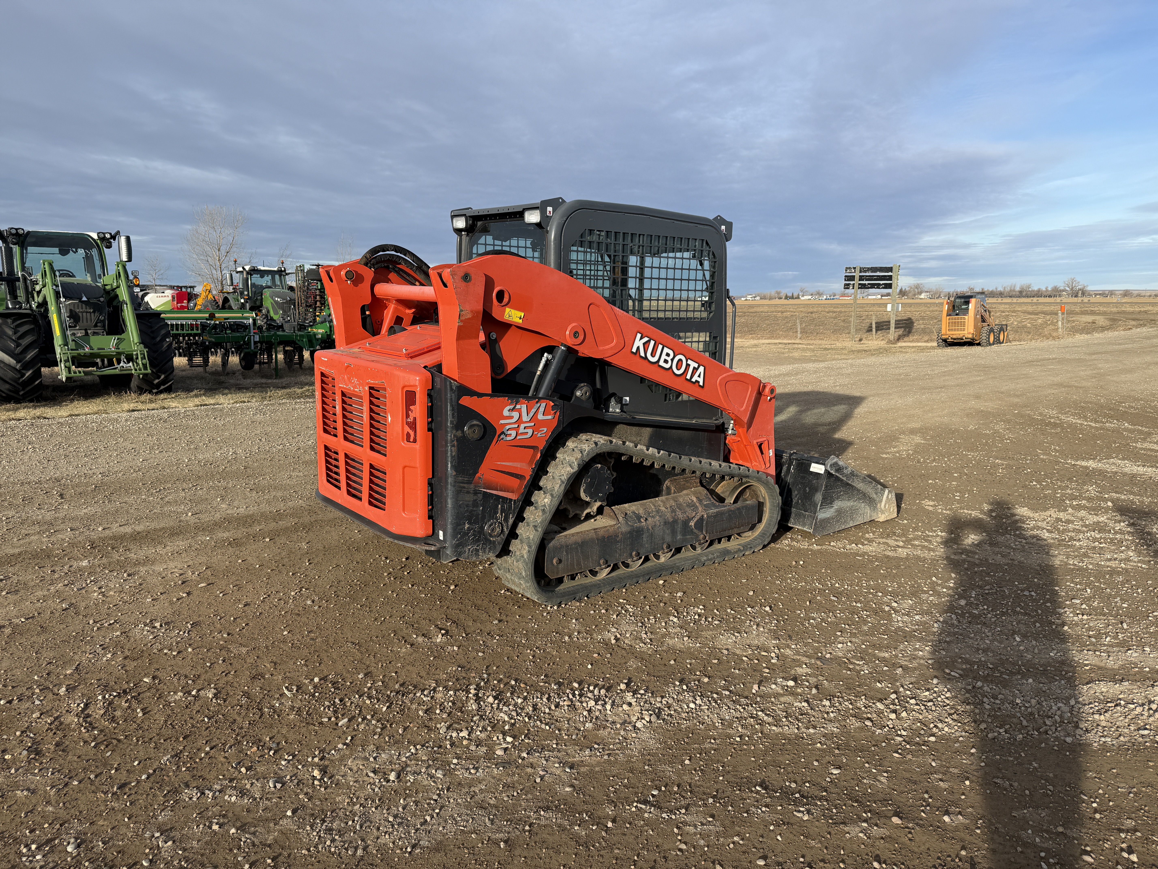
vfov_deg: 56.8
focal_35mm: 24
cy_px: 434
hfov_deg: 71.6
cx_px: 579
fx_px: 803
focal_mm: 6.76
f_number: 1.78
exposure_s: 1/2232
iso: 80
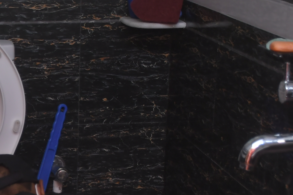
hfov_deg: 15.5
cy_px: 247
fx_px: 1050
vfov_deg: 10.4
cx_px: -27
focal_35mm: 129
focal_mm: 30
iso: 400
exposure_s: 1/200
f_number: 4
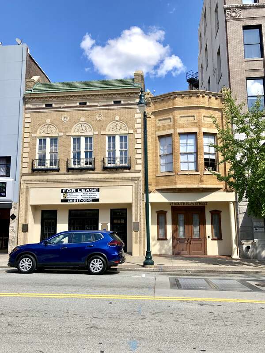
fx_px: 286
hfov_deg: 49.7
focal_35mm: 28
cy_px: 176
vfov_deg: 63.4
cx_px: 132
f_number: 1.8
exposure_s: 1/1171
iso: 20
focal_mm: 3.99
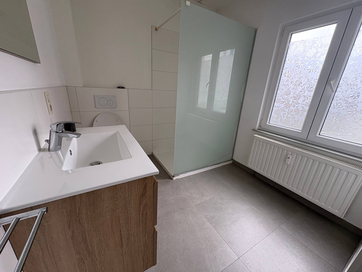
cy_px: 136
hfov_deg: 102.1
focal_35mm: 14
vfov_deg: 85.7
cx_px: 181
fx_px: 146
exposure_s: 1/99
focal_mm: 2.22
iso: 125
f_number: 2.2
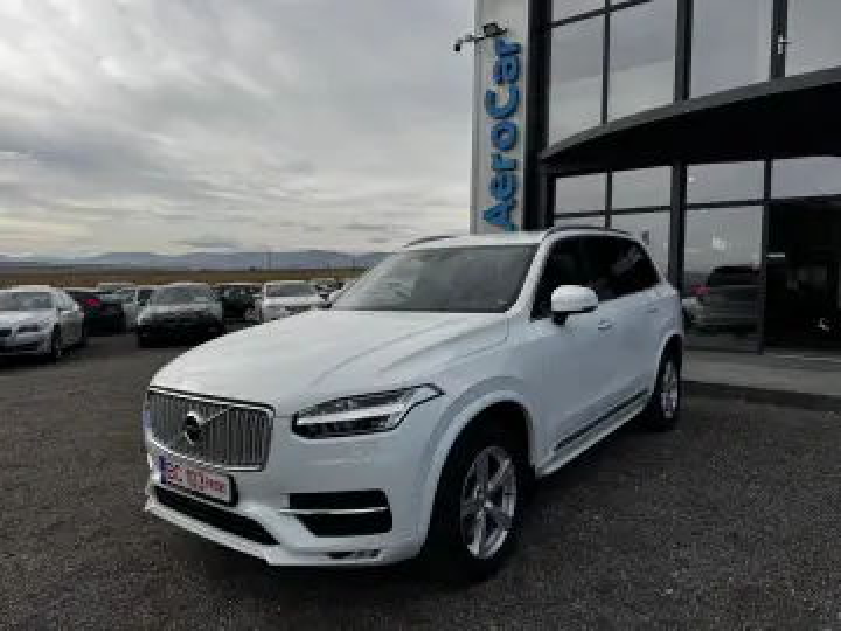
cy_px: 316
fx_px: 583
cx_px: 420
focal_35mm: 24
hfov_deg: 71.6
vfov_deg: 56.8
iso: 80
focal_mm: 6.76
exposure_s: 1/5348
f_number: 1.78
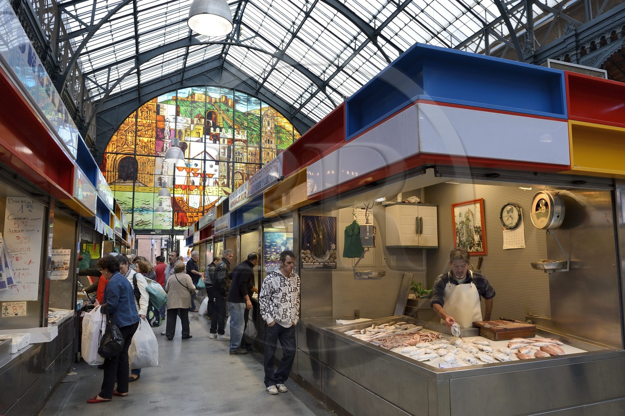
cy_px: 208
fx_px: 417
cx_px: 312
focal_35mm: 24
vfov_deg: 53.1
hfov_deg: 73.8
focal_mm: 24
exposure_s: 1/125
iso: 800
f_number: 6.3
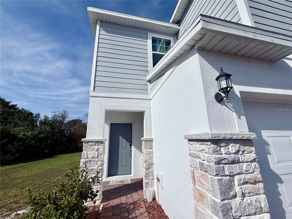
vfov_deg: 85.7
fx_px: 118
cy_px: 110
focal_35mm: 14
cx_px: 146
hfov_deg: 102.1
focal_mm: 2.22
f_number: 2.2
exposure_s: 1/7634
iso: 40
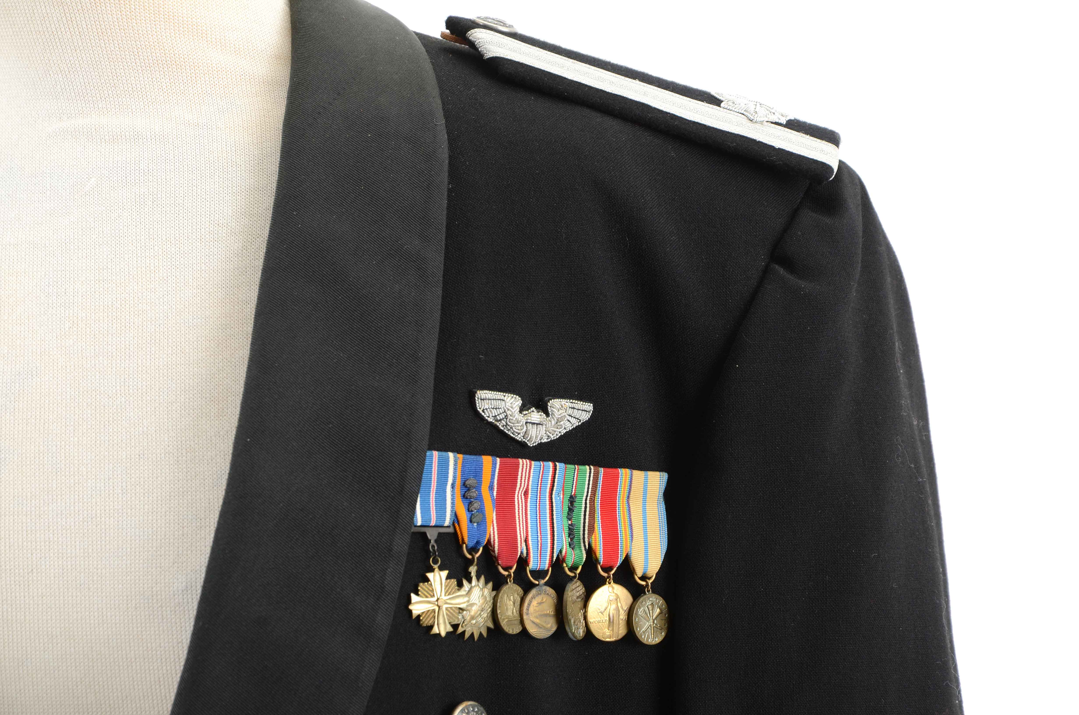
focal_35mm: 158
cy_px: 358
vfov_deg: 8.7
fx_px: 4711
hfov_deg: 13.1
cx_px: 540
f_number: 9
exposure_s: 1/160
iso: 200
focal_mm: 105
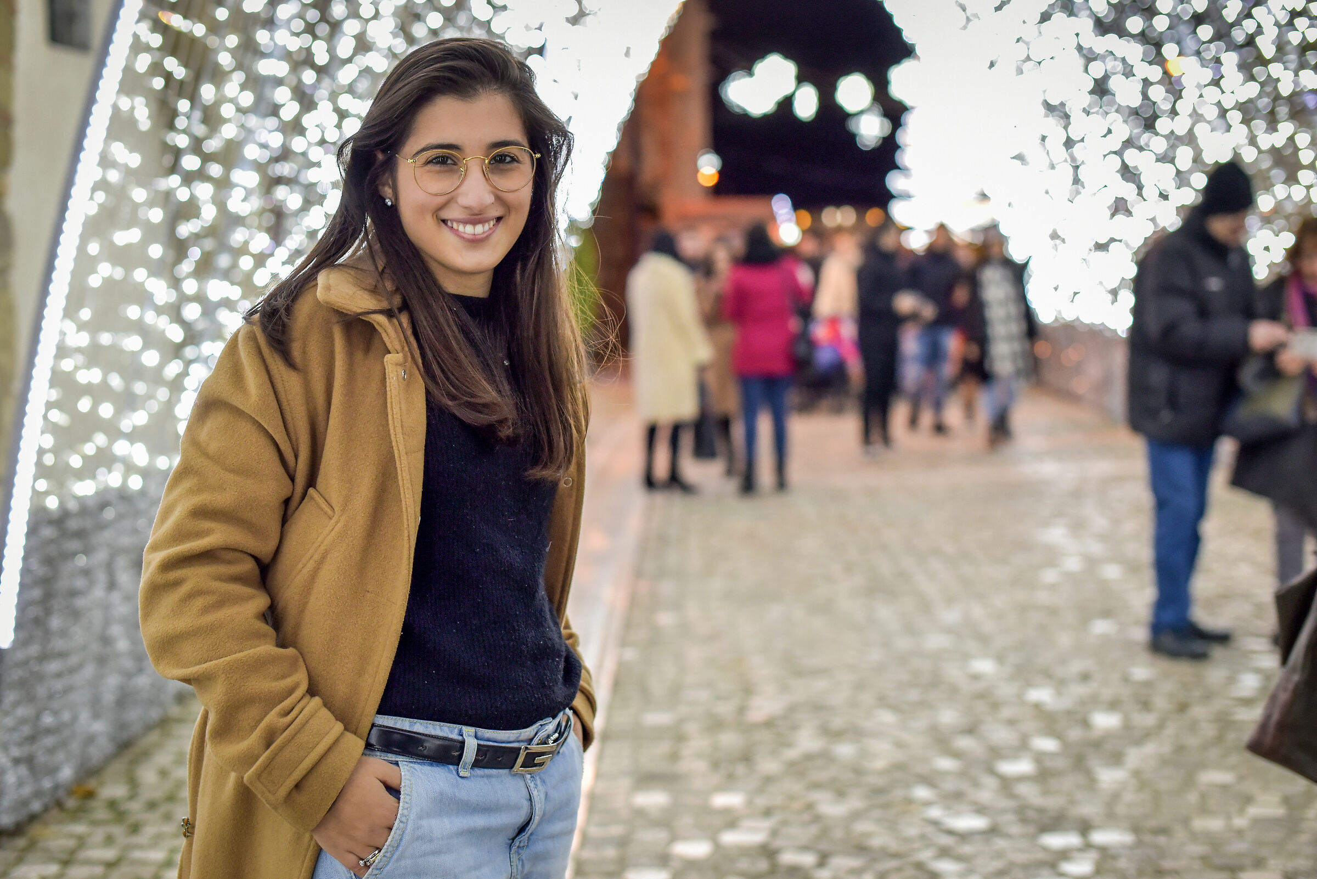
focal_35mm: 50
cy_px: 440
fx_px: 1830
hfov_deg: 39.6
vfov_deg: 27.0
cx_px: 658
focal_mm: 50
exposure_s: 1/125
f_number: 2.8
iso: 2000
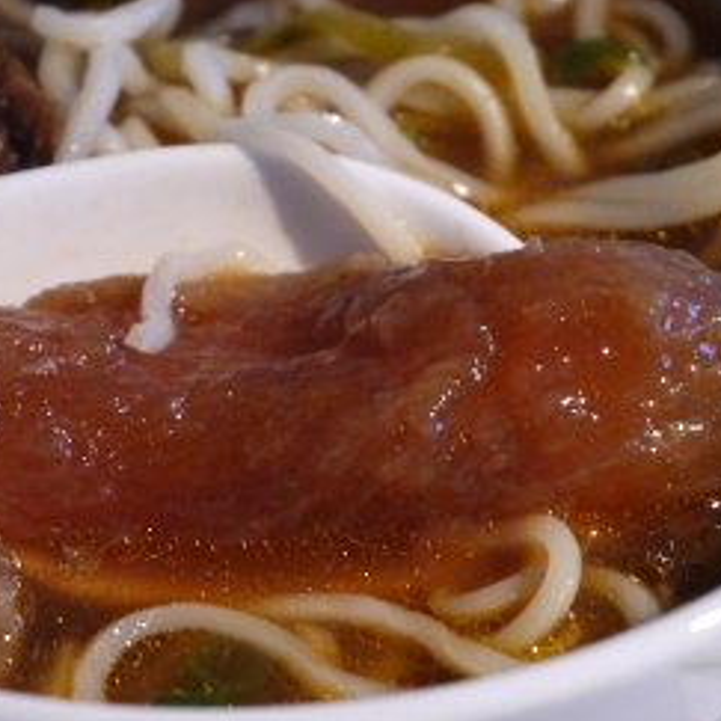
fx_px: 3228
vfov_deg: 12.7
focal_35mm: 137
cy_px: 347
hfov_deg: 12.7
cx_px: 264
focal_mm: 42
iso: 1600
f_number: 5.6
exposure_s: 1/80
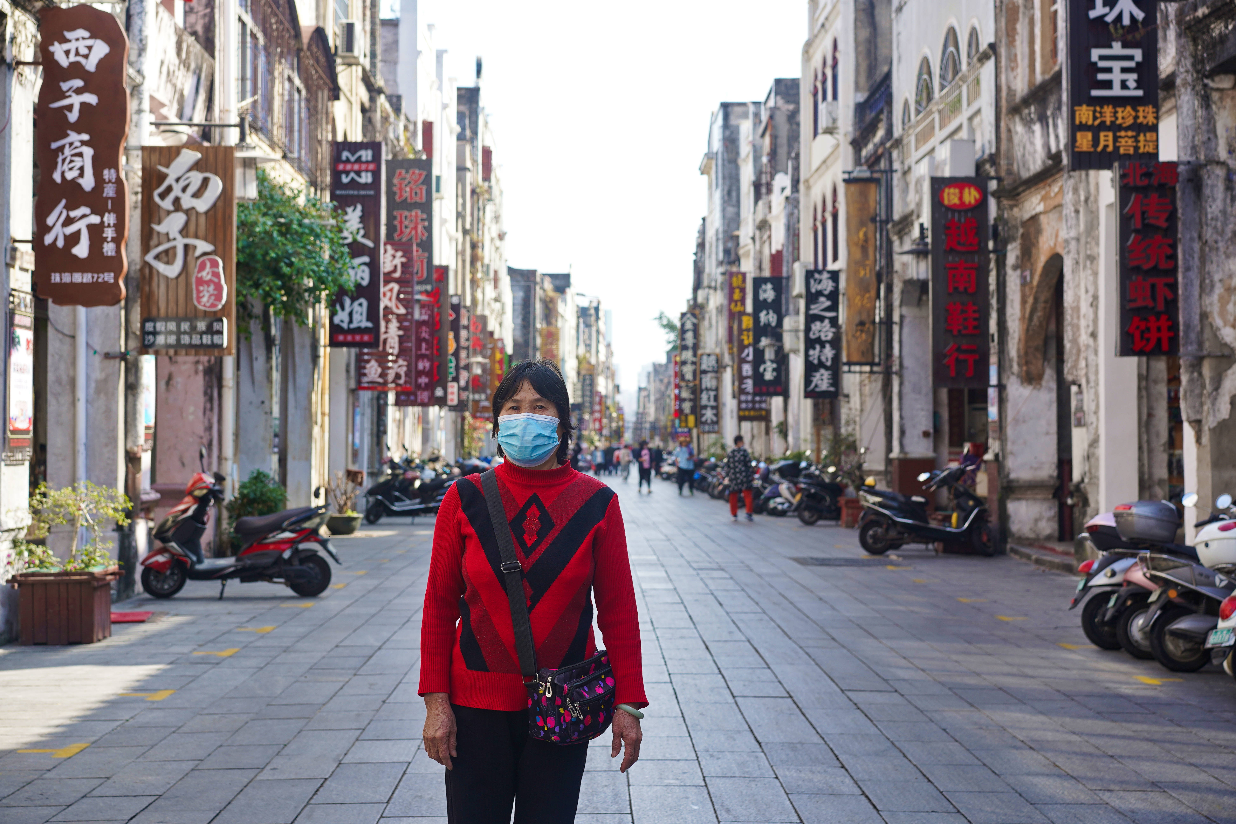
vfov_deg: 24.6
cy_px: 412
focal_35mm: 55
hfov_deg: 36.2
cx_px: 618
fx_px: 1888
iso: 200
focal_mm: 55
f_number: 5.6
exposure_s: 1/320
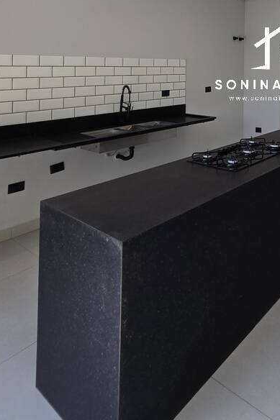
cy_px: 61
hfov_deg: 43.1
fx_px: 292
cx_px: 288
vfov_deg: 62.7
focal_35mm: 25
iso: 50
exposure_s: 1/377
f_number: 2.2
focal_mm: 2.2
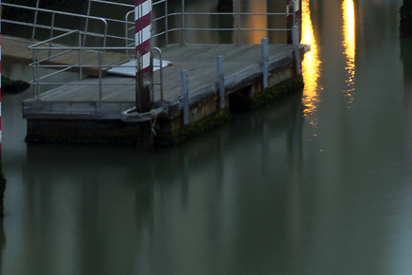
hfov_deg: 9.2
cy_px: -400
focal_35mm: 193
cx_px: 1107
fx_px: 2209
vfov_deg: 6.7
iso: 160
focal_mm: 35
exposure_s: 25
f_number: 14
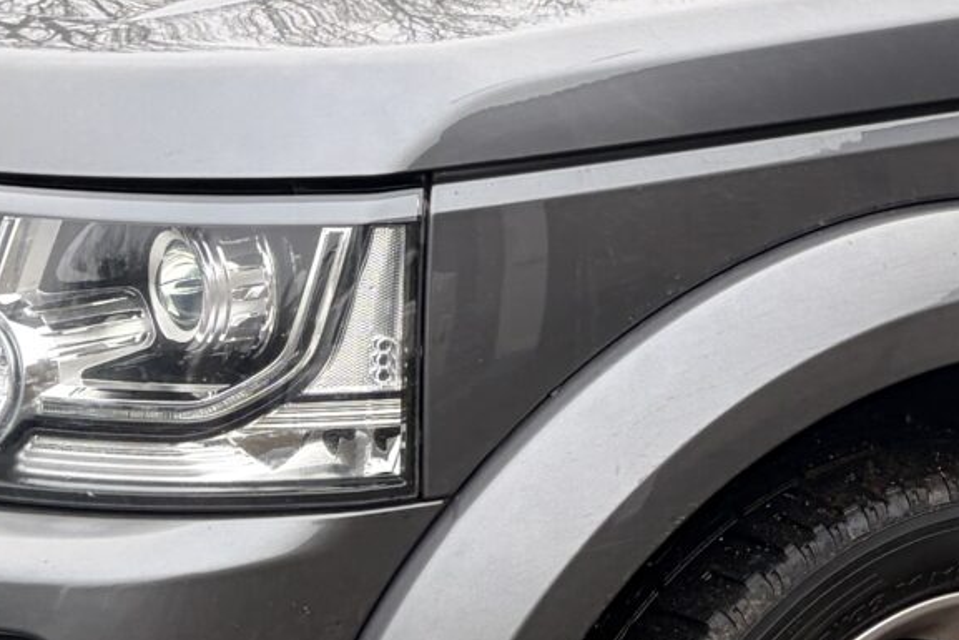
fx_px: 3197
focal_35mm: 120
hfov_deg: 16.3
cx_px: 1203
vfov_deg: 11.4
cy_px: 93
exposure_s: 1/267
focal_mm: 5.96
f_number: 1.6
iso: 50
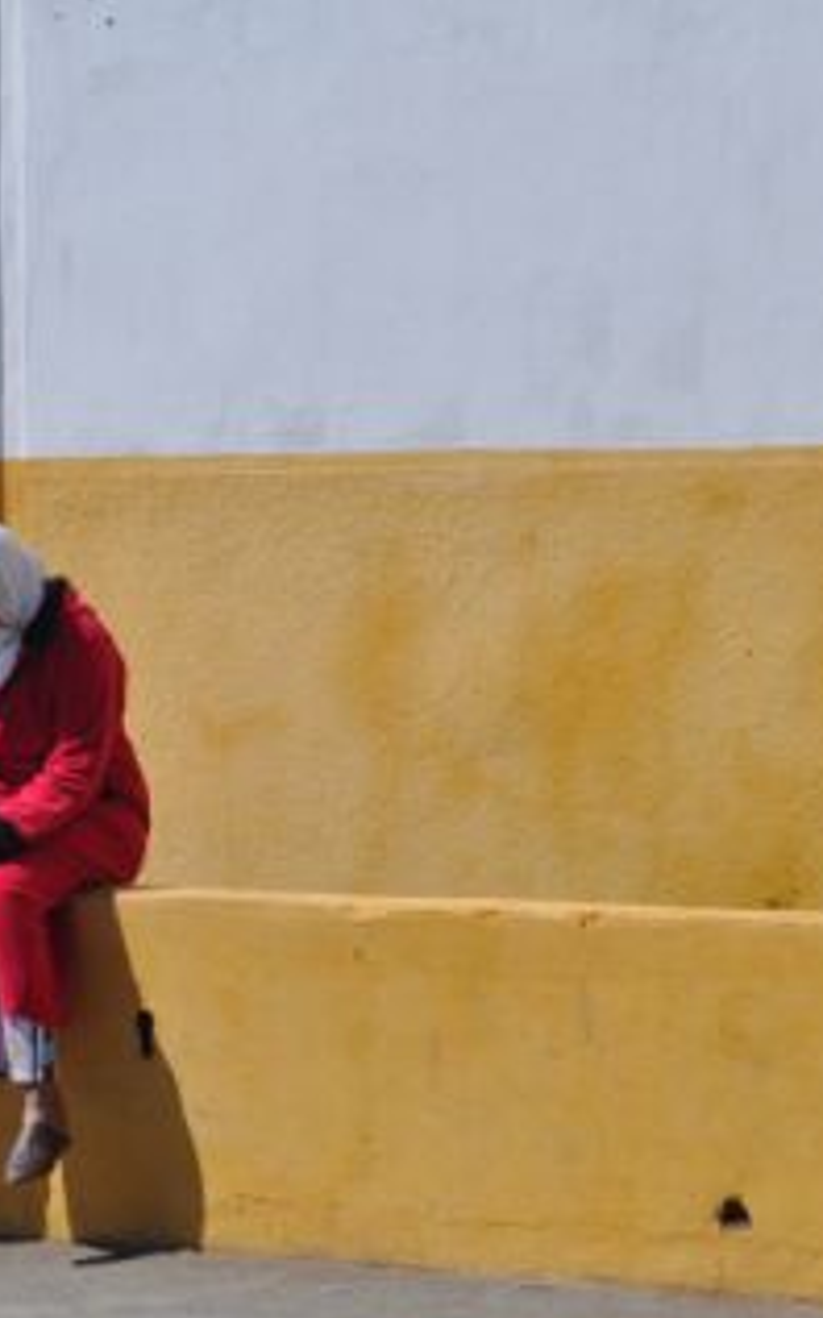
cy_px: 659
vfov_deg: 12.9
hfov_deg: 8.1
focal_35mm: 162
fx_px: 5816
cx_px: 287
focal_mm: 70
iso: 640
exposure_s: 1/500
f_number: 11
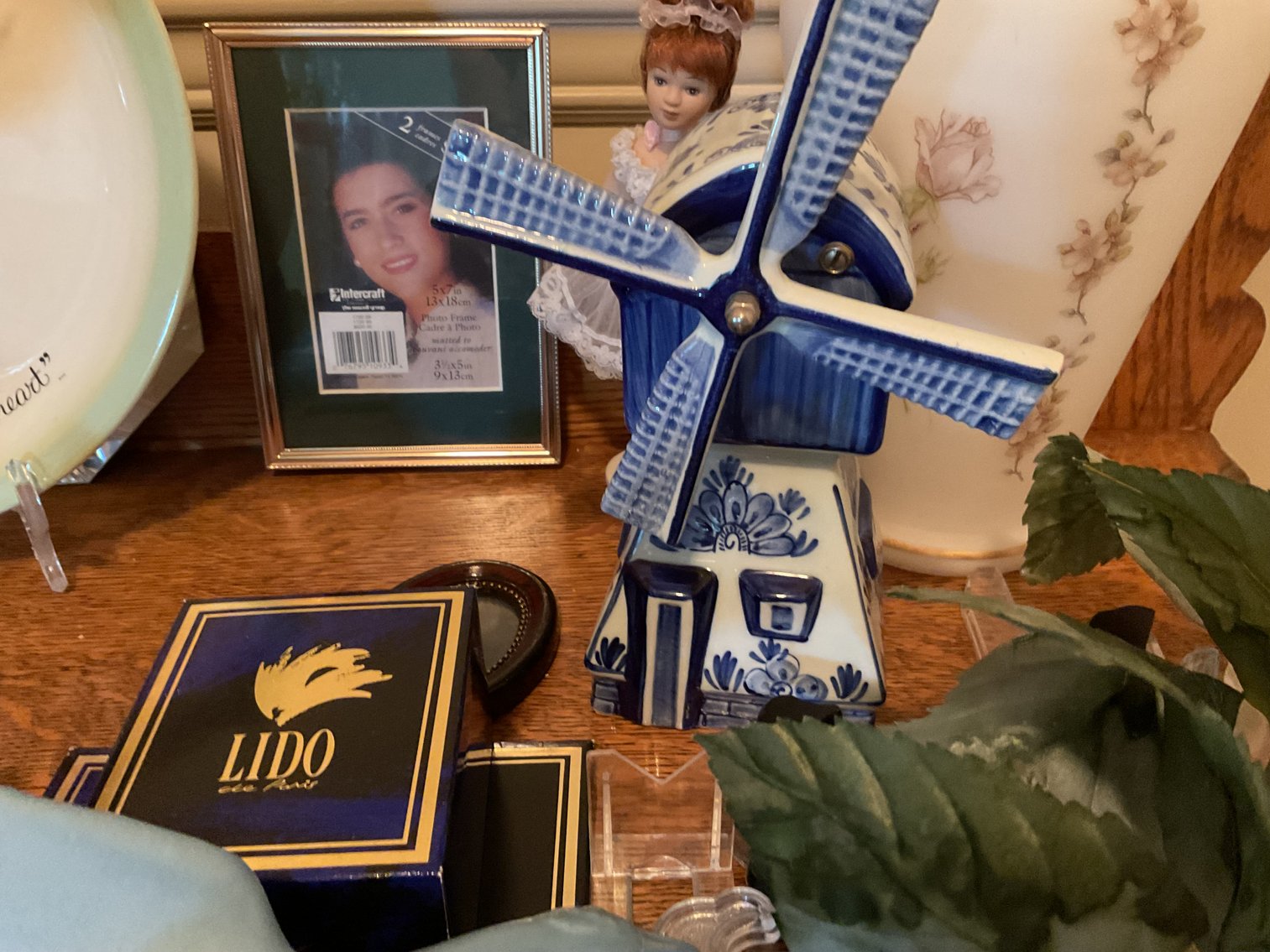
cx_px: 635
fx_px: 1064
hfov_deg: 61.7
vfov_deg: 48.2
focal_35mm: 29
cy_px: 476
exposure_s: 1/30
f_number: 1.8
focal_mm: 3
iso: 400
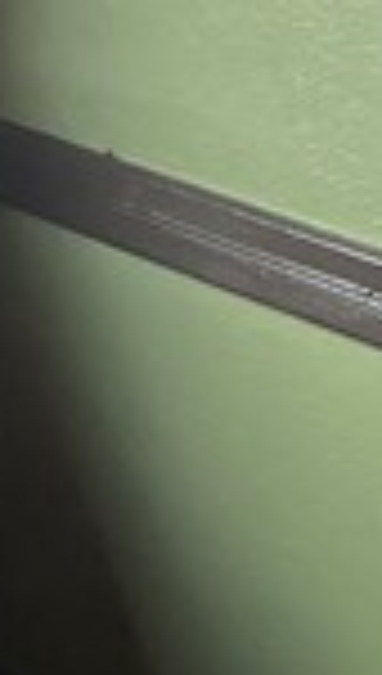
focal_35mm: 193
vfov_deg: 10.5
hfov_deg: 4.8
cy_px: -504
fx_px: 3456
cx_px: -1757
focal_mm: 5.1
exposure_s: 1/127
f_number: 1.6
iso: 32
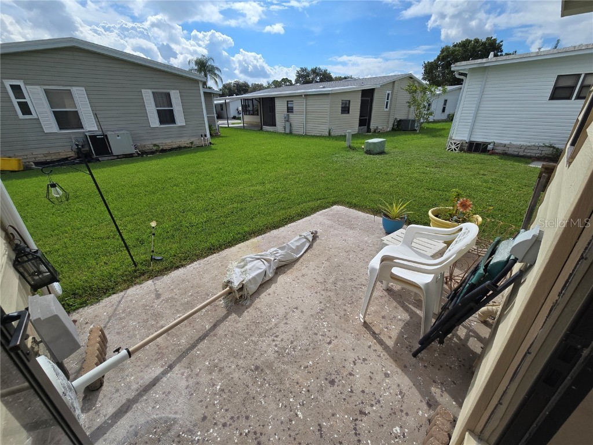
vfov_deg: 89.9
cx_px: 296
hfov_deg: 106.2
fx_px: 223
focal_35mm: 13
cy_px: 222
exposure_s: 1/3913
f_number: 2.2
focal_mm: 2.2
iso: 50
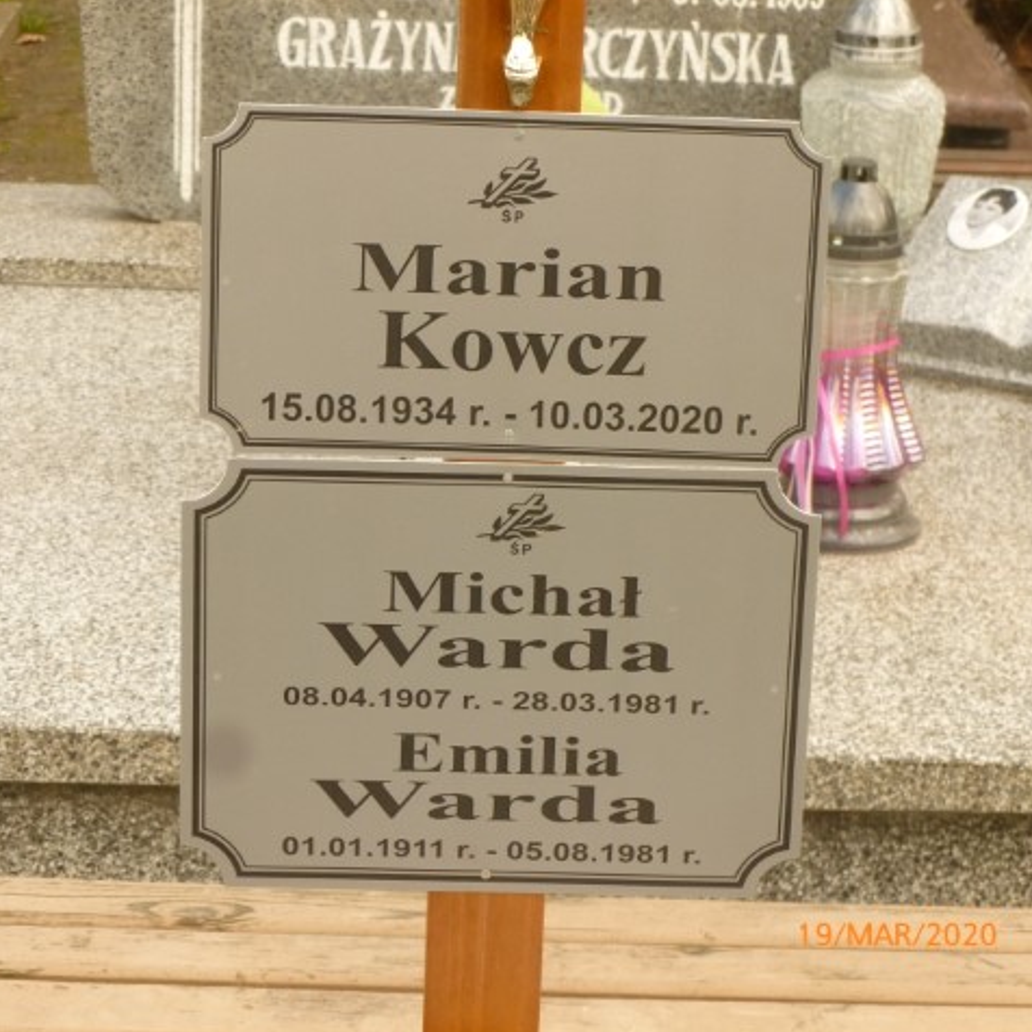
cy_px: 518
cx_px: 392
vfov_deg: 16.3
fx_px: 3609
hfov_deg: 16.3
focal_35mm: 107
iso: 200
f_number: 4.6
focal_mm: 16.1
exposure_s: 1/100
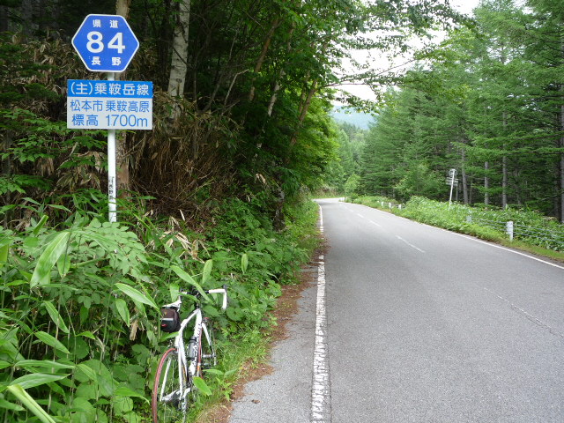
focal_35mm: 30
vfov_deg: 46.8
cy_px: 212
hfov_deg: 60.0
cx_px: 282
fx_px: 489
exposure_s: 1/125
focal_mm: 5.3
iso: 100
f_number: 3.4
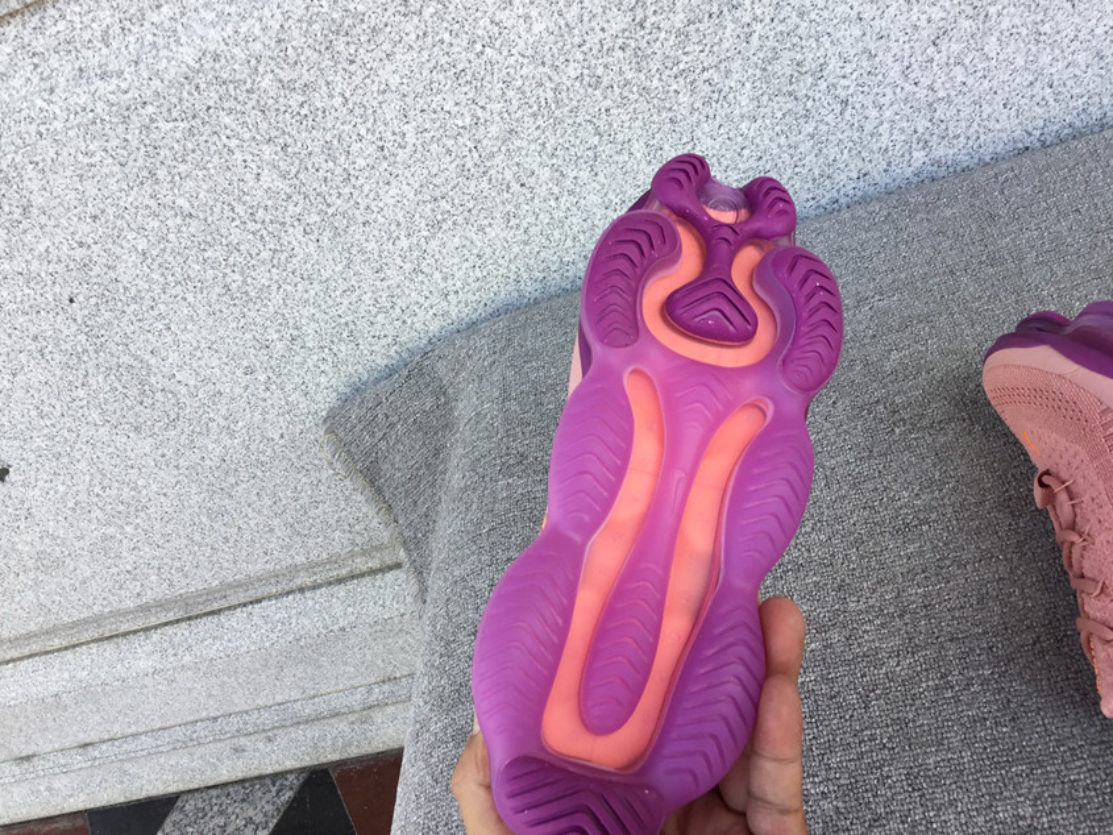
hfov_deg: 55.3
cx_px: 574
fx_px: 1061
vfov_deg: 42.9
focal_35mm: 33
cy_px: 433
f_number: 2.4
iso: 25
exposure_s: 1/108
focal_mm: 3.3
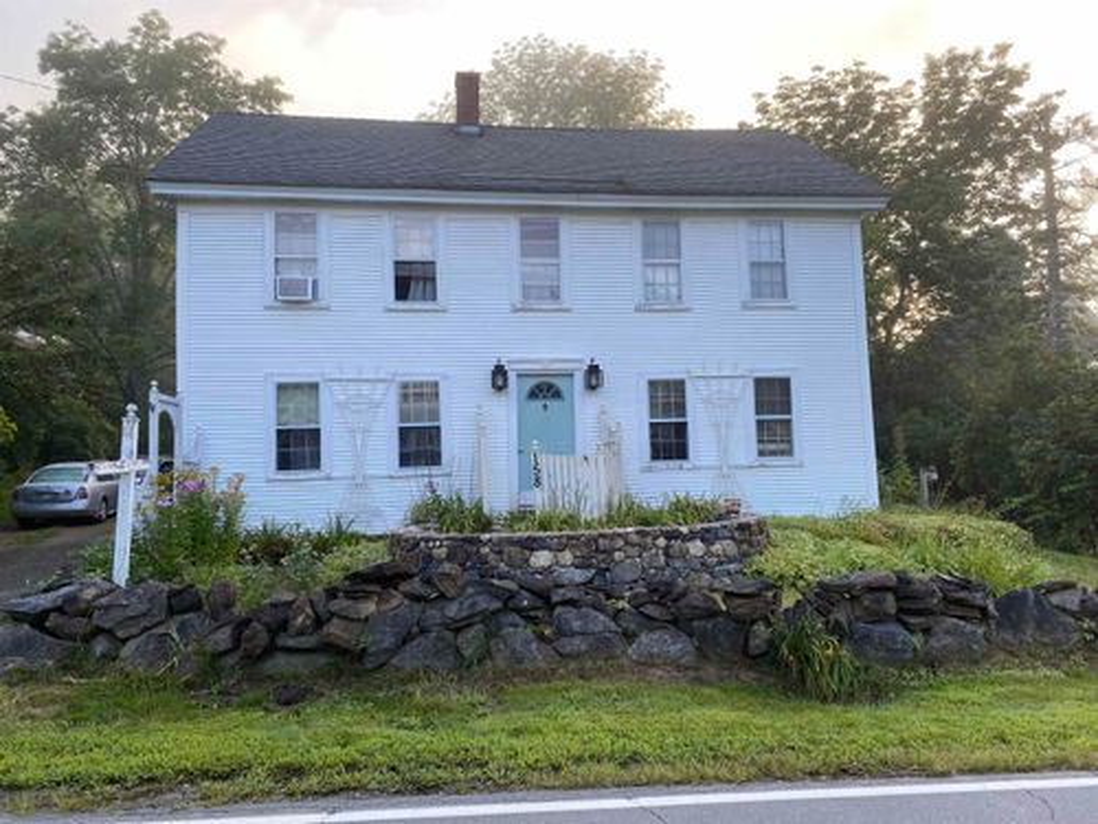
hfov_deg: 67.3
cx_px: 549
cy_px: 412
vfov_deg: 53.1
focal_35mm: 26
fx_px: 825
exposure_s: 1/225
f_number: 1.8
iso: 32
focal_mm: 4.25
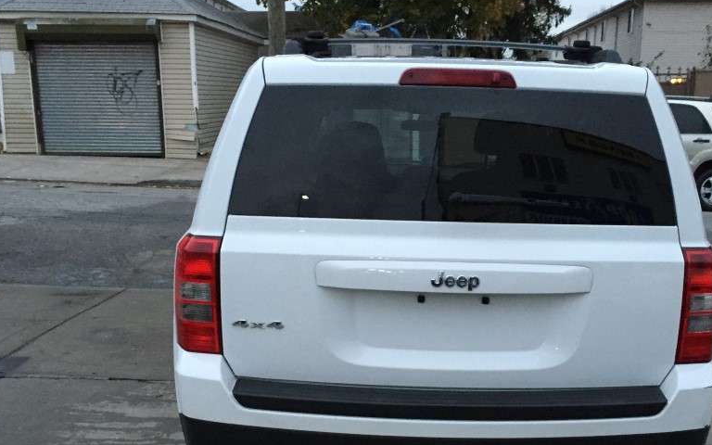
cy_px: 299
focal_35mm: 41
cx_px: 405
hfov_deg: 48.1
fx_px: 796
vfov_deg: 31.0
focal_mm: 4.15
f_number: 2.2
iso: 200
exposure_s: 1/30
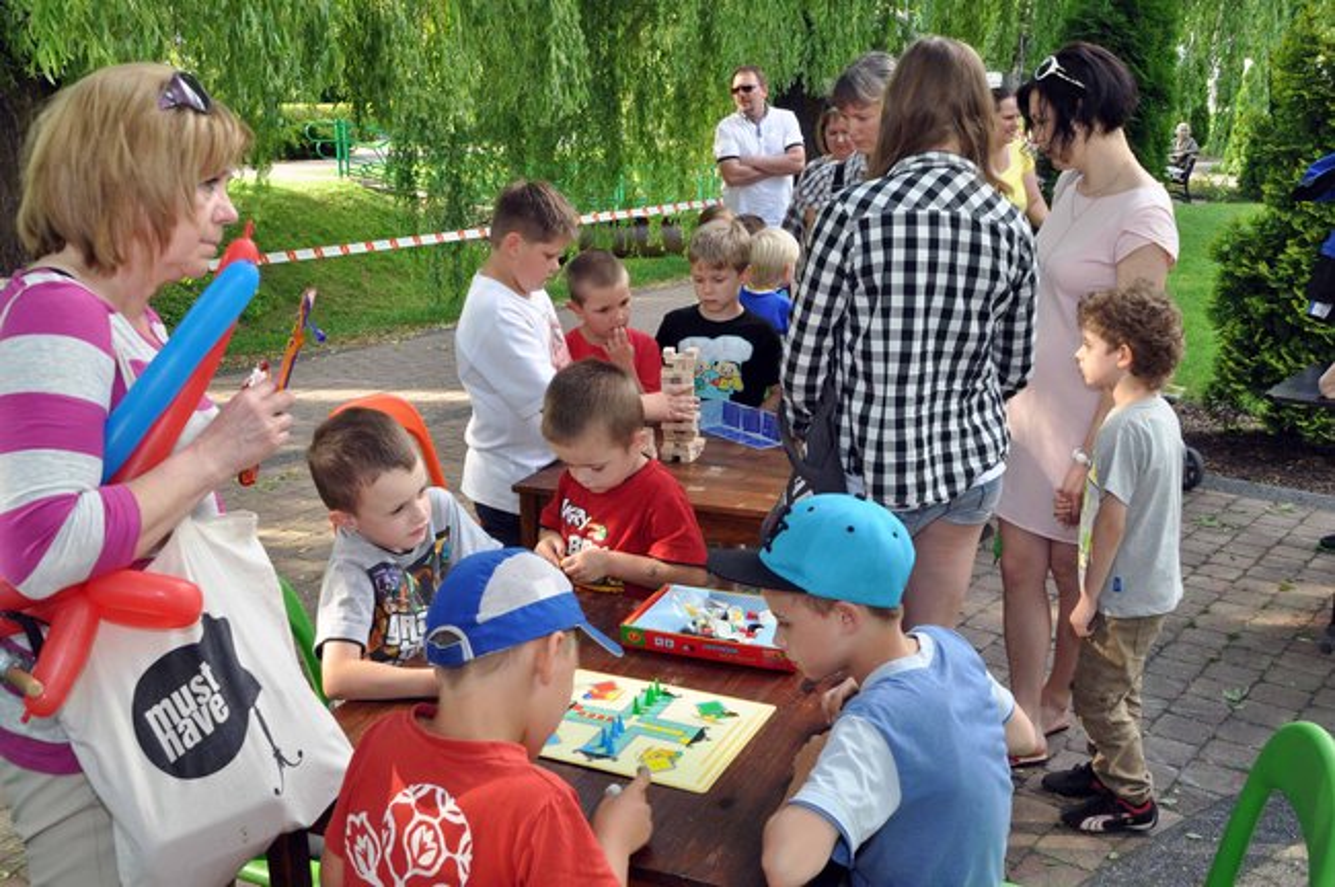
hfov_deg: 57.3
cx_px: 668
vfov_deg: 39.9
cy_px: 444
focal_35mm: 33
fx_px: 1222
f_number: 14
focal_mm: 22
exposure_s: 1/60
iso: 500
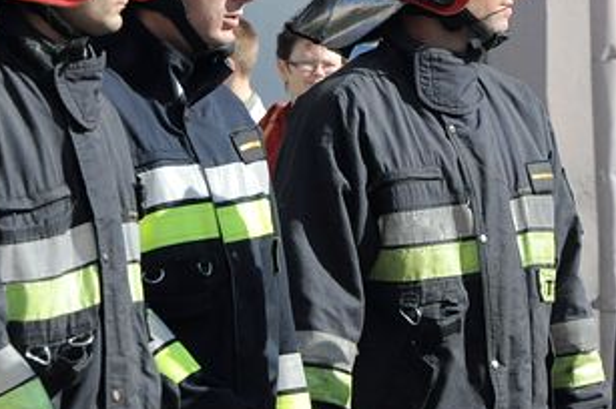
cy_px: 73
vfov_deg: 3.1
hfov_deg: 4.7
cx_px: 281
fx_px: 7459
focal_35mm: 436
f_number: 9
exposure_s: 1/1250
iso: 800
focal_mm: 105
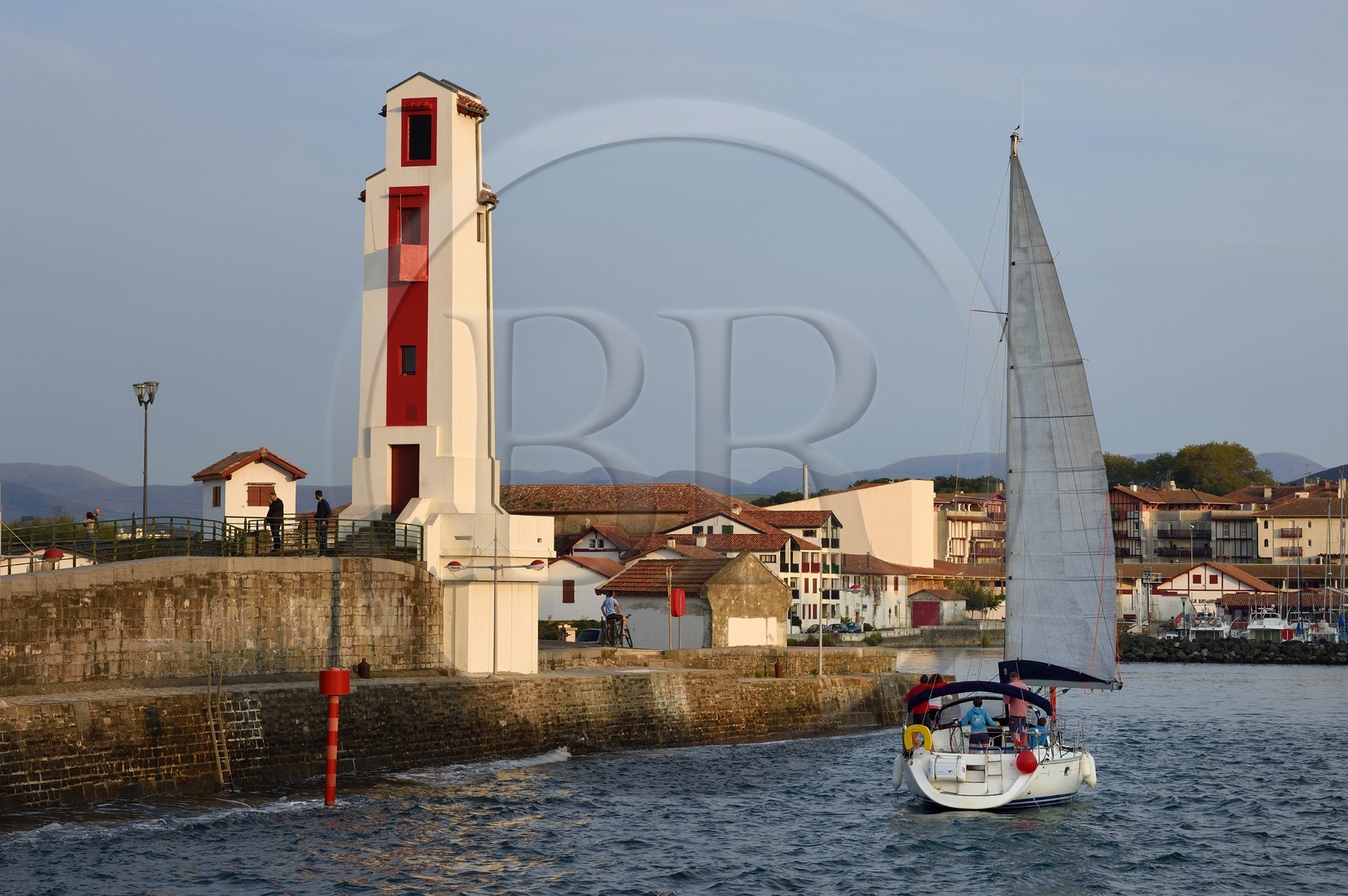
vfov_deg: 12.4
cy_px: 448
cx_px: 674
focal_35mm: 110
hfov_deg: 18.6
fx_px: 4115
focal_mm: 110
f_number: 10
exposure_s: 1/200
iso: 200
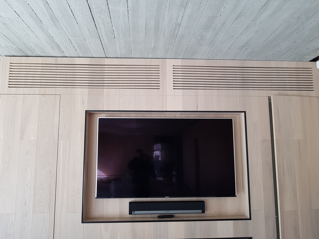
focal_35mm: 26
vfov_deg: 53.1
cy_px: 120
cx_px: 160
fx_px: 240
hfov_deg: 67.3
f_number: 1.7
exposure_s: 1/50
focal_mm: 4.2
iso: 80
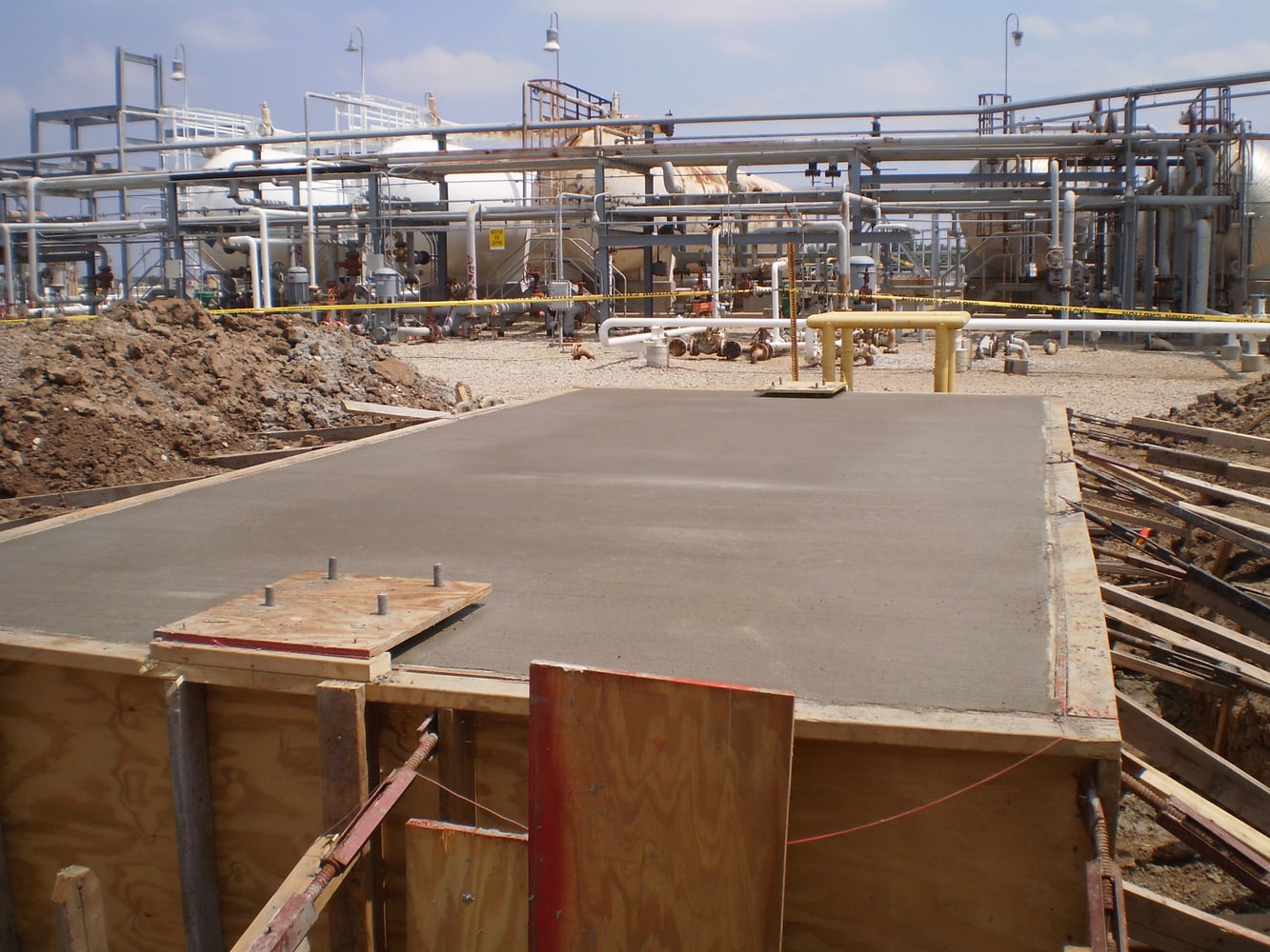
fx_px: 1321
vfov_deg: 39.7
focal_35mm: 36
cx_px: 635
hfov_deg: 51.4
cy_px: 476
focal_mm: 6.3
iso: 64
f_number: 4.6
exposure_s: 1/1250
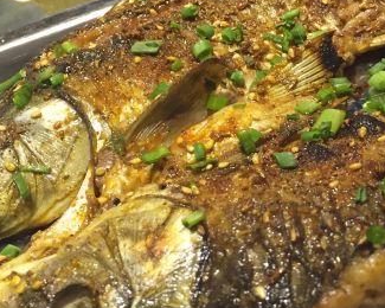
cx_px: 254
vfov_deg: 24.9
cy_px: 111
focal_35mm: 61
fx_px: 695
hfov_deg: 30.8
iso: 200
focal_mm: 4.15
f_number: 2.2
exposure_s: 1/33
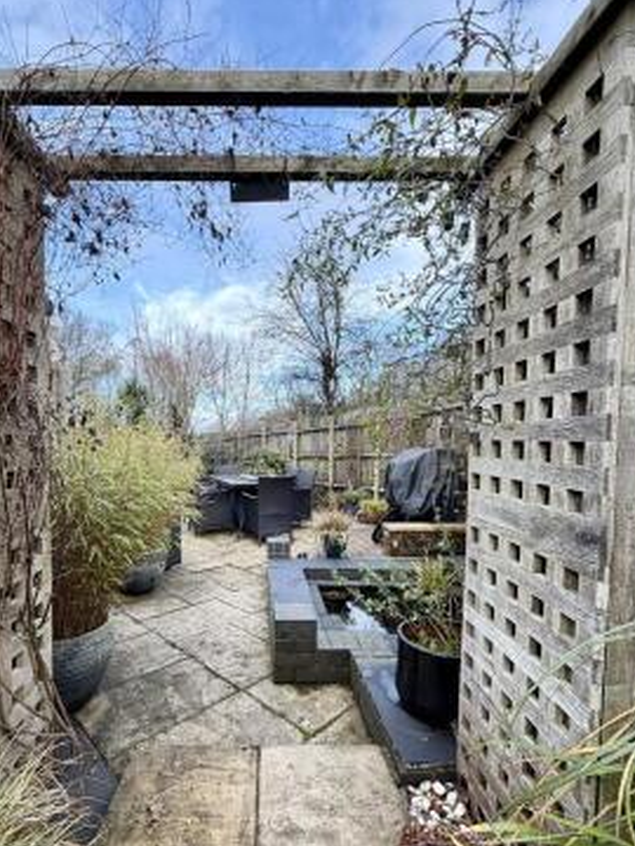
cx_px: 268
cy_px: 462
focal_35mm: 17
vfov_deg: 90.8
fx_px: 416
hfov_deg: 74.2
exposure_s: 1/140
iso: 64
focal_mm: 2.22
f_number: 2.2
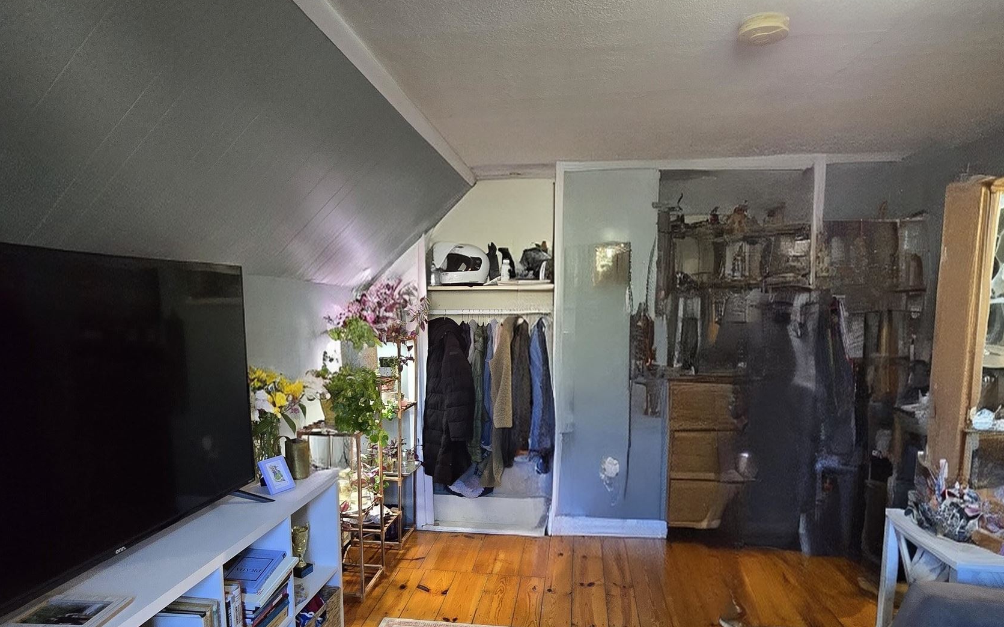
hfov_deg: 88.0
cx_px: 507
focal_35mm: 19
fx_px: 520
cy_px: 387
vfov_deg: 61.5
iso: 800
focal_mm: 2.2
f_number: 2.2
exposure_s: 1/60
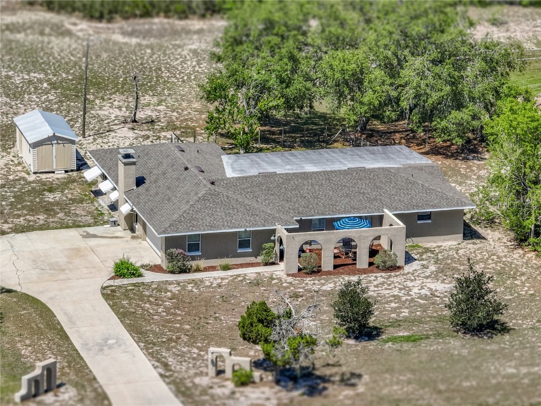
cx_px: 270
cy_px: 203
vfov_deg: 9.2
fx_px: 2516
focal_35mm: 161
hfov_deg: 12.3
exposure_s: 1/320
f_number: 4.4
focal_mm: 29.85
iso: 100
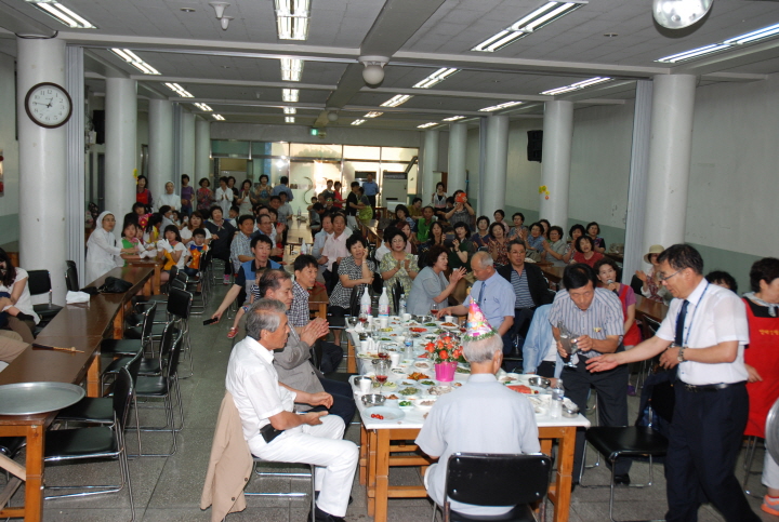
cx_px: 390
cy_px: 261
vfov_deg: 37.0
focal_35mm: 36
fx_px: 780
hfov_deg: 53.0
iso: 200
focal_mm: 24
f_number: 5
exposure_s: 1/60
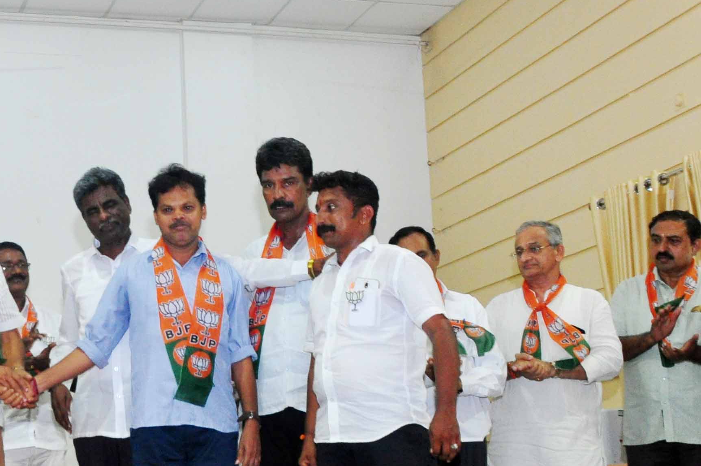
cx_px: 0
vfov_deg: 20.2
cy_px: 275
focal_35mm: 67
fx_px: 1303
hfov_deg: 28.3
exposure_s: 1/125
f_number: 5.6
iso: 800
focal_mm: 18
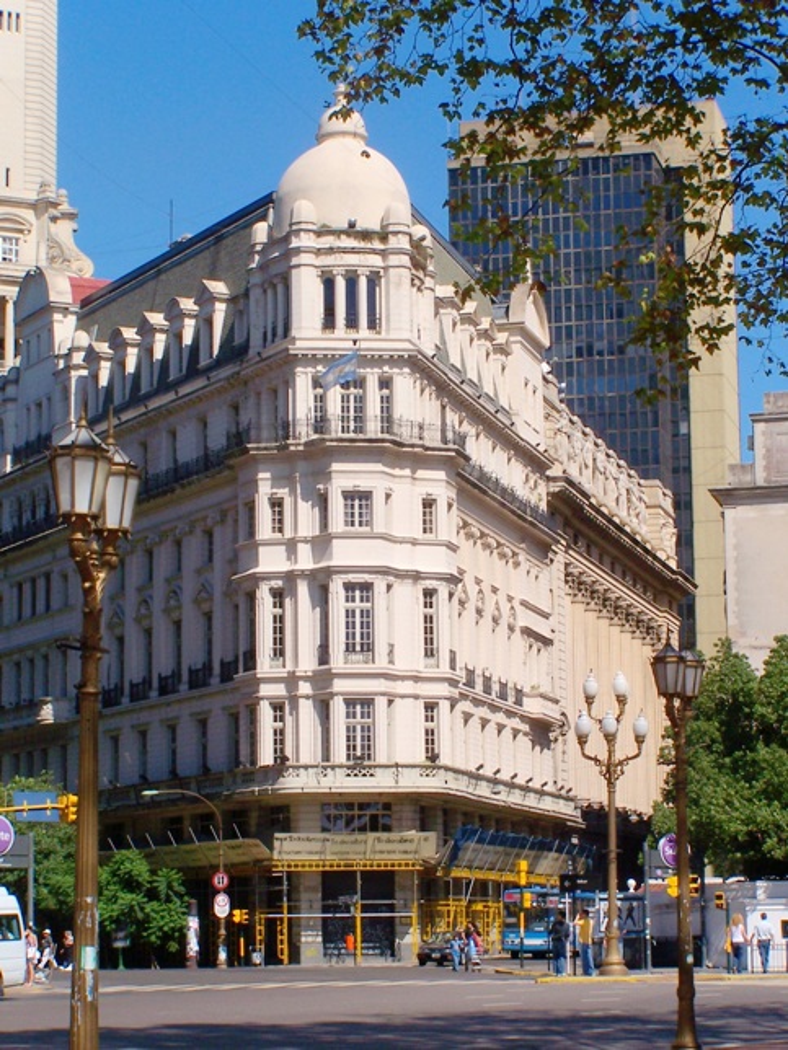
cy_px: 525
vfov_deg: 23.8
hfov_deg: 18.0
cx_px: 394
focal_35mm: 82
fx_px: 2489
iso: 80
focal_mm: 13.7
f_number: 8
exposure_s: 1/500
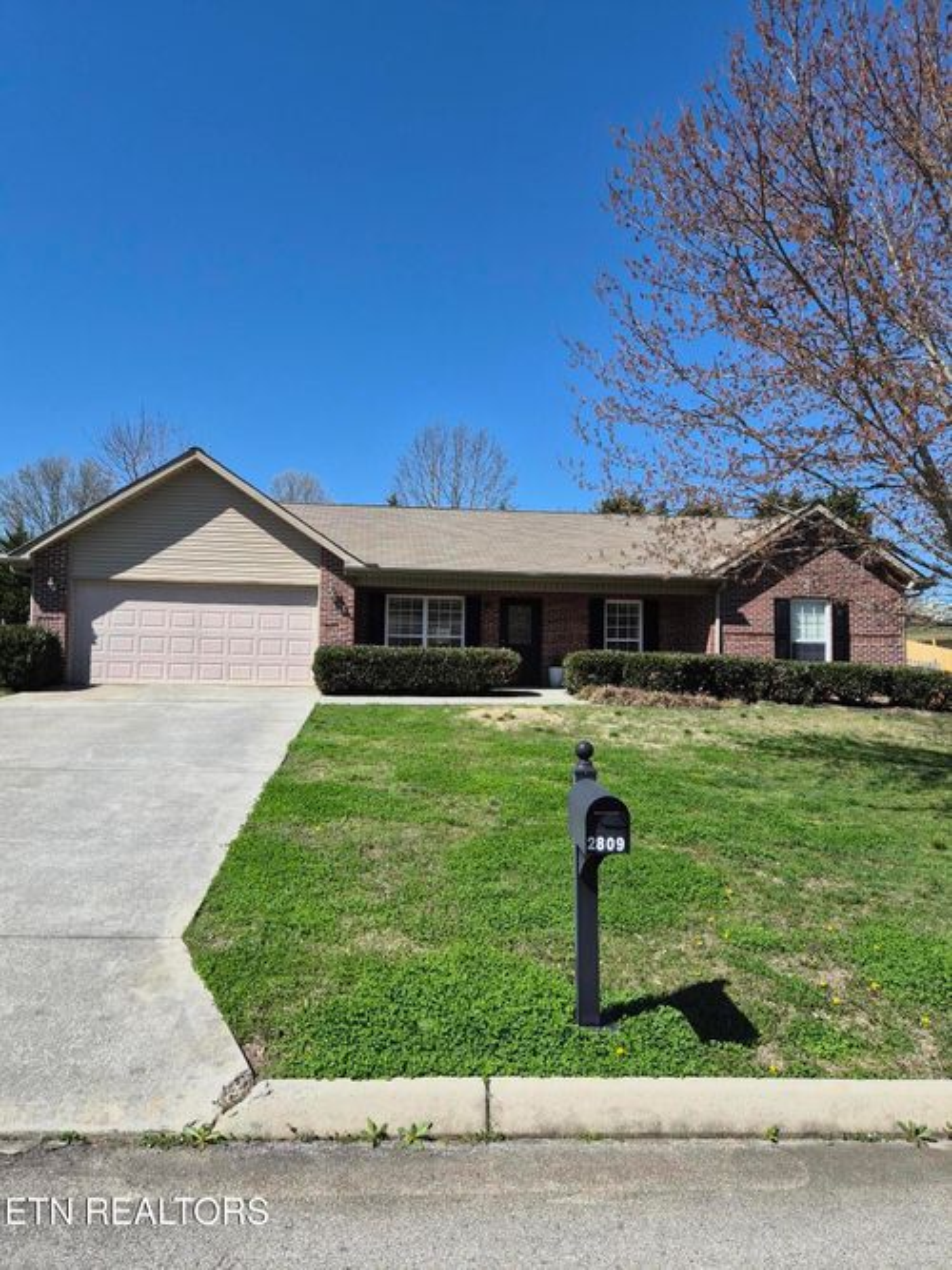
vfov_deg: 73.9
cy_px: 635
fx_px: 844
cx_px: 476
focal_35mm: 23
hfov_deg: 58.9
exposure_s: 1/6208
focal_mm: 5.4
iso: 80
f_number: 1.8
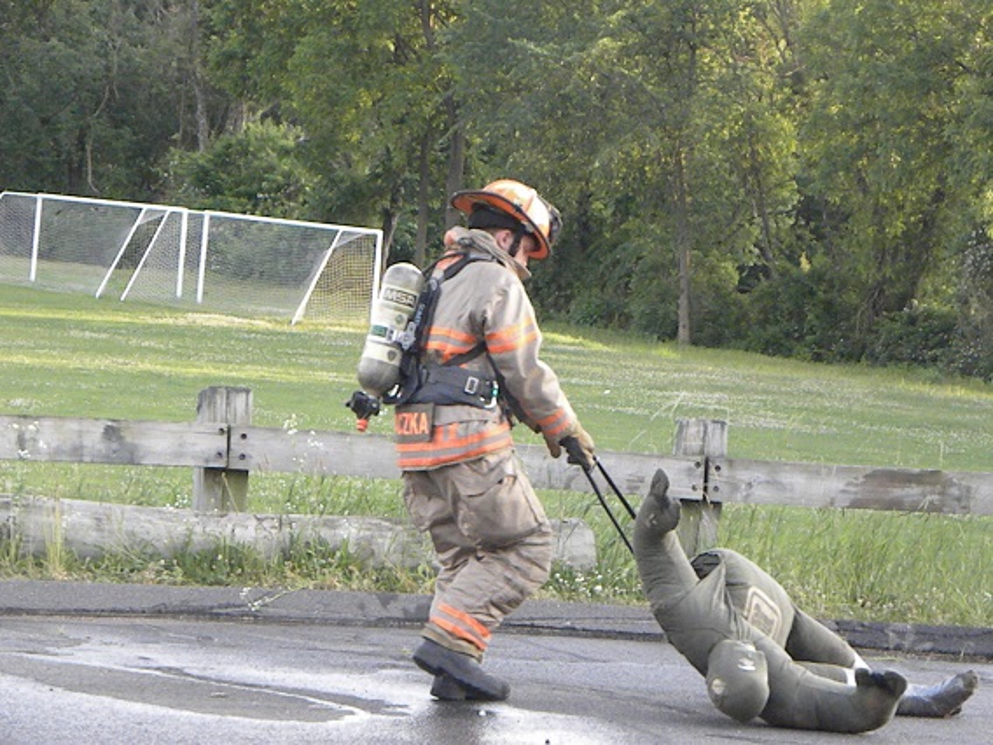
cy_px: 372
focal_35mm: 183
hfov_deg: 10.8
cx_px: 496
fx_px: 5250
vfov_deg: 8.1
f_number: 4.5
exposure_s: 1/337
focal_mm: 32.7
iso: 1154
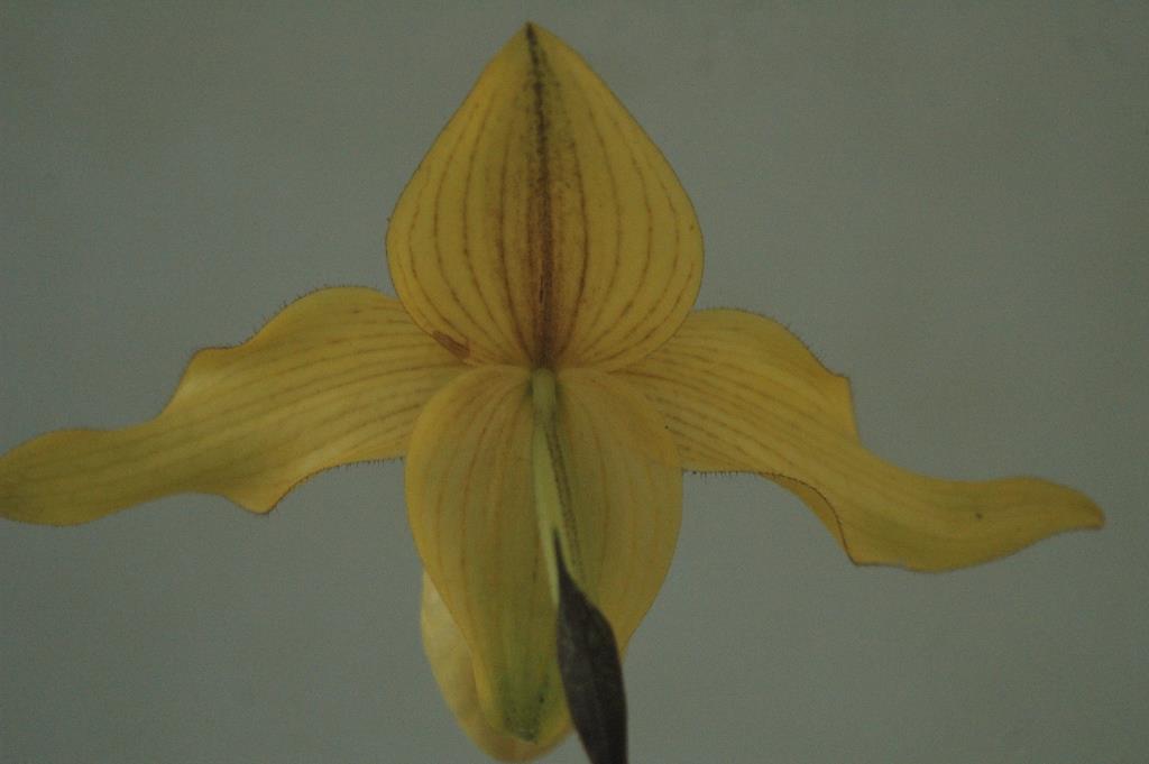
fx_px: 5023
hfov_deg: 13.1
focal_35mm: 158
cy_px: 382
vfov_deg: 8.7
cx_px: 574
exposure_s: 1/400
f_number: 4.8
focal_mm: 105
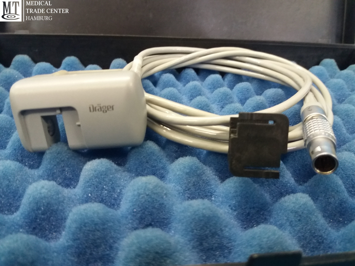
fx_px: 287
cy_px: 133
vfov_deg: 49.7
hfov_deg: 63.4
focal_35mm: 28
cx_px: 178
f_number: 1.9
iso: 320
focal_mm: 3.7
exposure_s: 1/17
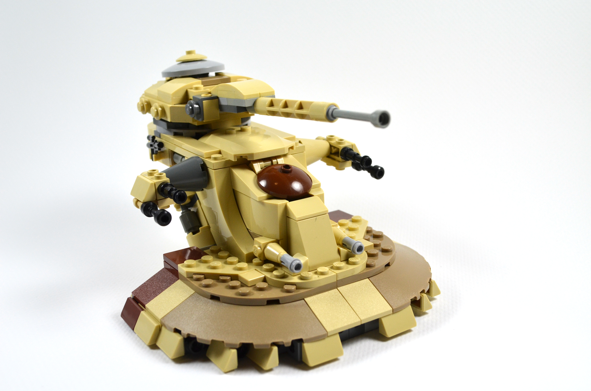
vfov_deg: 28.0
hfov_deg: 41.2
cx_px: 296
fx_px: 786
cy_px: 196
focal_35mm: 48
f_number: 6.3
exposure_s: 1/250
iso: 400
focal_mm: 32
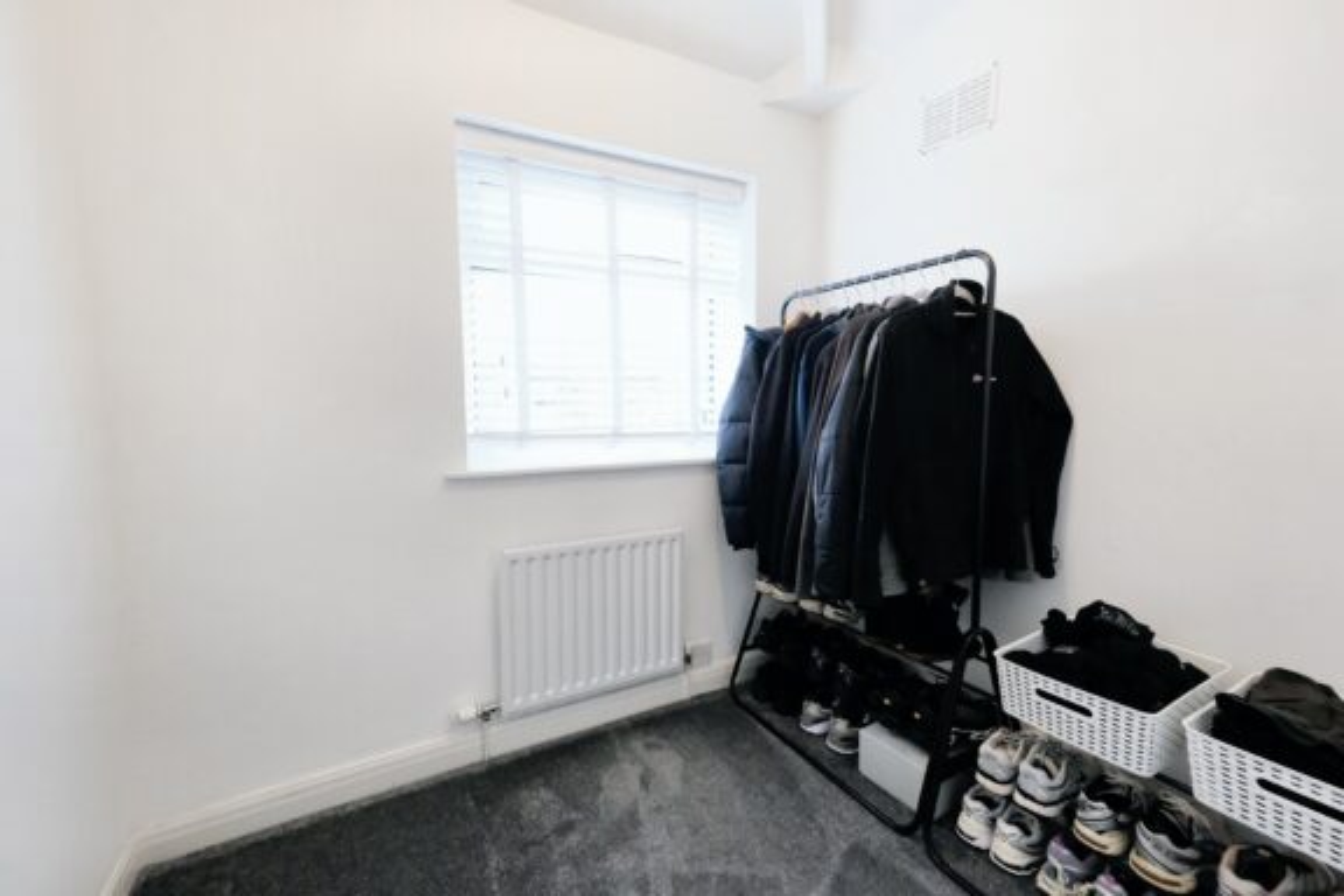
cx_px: 672
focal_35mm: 15
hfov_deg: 100.4
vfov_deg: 77.3
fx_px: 560
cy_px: 448
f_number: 5.6
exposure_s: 1/125
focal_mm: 10
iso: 4000
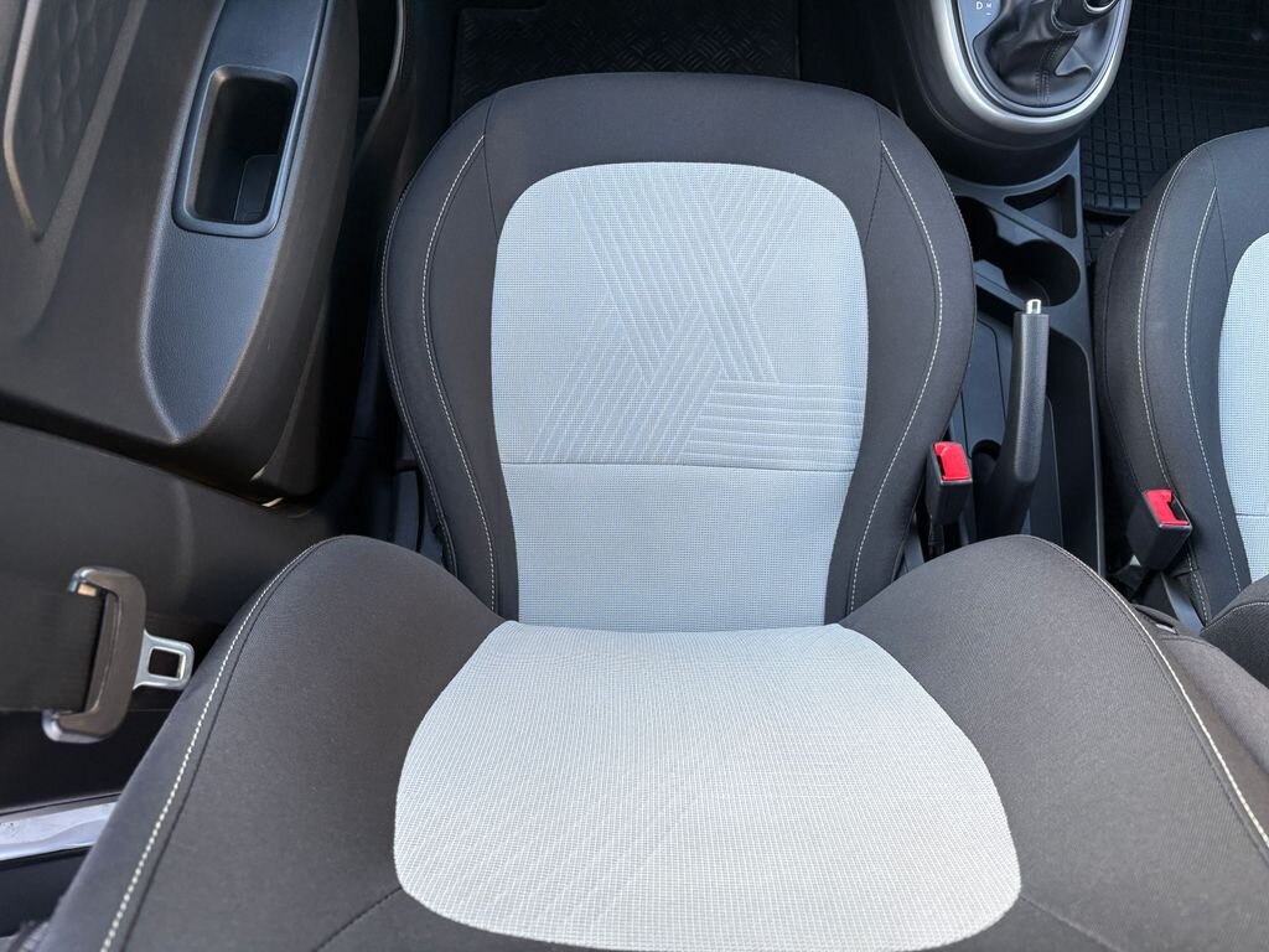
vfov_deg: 53.1
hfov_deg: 67.3
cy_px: 476
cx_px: 634
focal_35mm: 26
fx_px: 953
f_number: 1.6
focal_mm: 5.96
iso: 125
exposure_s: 1/79
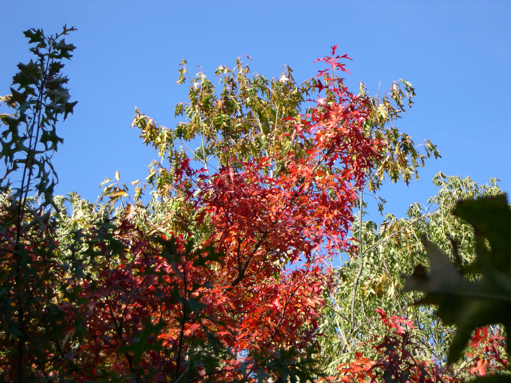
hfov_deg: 17.3
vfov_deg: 13.0
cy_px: 192
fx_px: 1683
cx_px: 256
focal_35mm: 114
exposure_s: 1/186
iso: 100
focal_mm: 24
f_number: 4.9
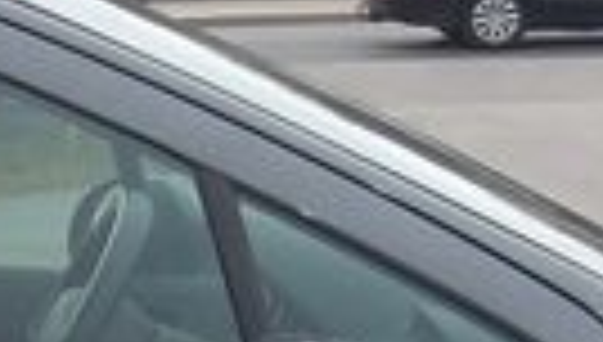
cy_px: 504
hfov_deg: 9.4
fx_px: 3589
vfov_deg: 5.4
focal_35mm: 224
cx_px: -279
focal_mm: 4.9
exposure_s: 1/300
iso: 100
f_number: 3
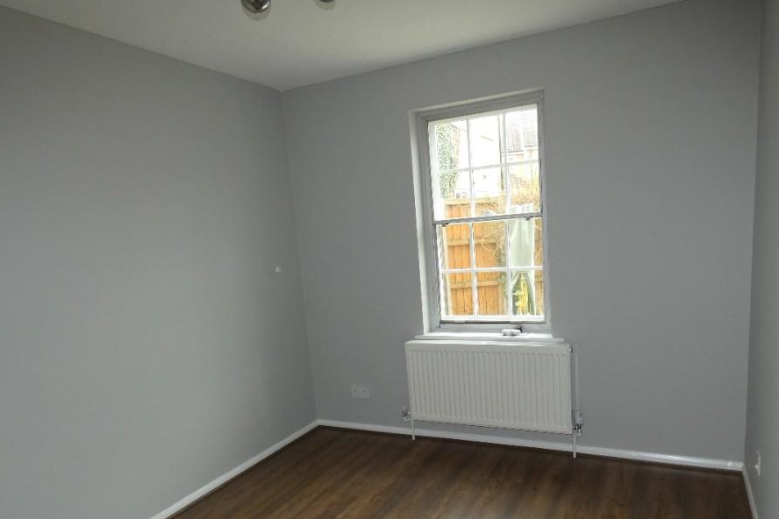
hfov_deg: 73.6
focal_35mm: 24
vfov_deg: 52.5
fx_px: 519
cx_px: 419
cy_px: 327
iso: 200
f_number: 2.8
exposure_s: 1/60
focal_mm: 3.6
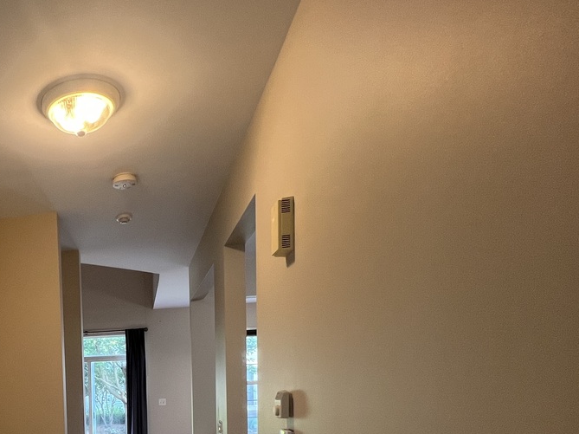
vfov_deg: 43.6
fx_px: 468
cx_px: 42
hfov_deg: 54.1
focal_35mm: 28
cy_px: 419
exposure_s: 1/60
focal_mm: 1.57
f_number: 1.8
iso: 125
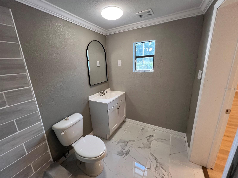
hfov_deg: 106.2
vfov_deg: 89.9
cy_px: 89
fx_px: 89
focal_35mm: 13
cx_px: 119
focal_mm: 1.57
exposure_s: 1/60
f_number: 1.8
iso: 125
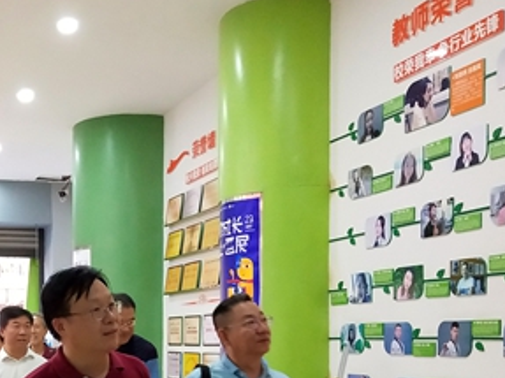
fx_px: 977
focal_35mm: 67
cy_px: 353
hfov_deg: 28.1
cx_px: 74
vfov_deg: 21.3
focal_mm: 3.95
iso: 399
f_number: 1.8
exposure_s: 1/50
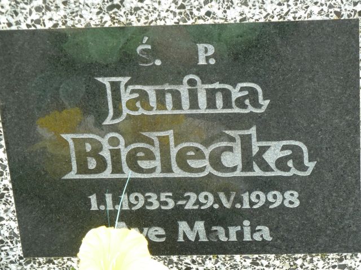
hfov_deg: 15.4
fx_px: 1335
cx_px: 180
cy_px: 135
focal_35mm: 128
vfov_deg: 11.6
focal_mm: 21
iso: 125
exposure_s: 1/40
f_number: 4.4
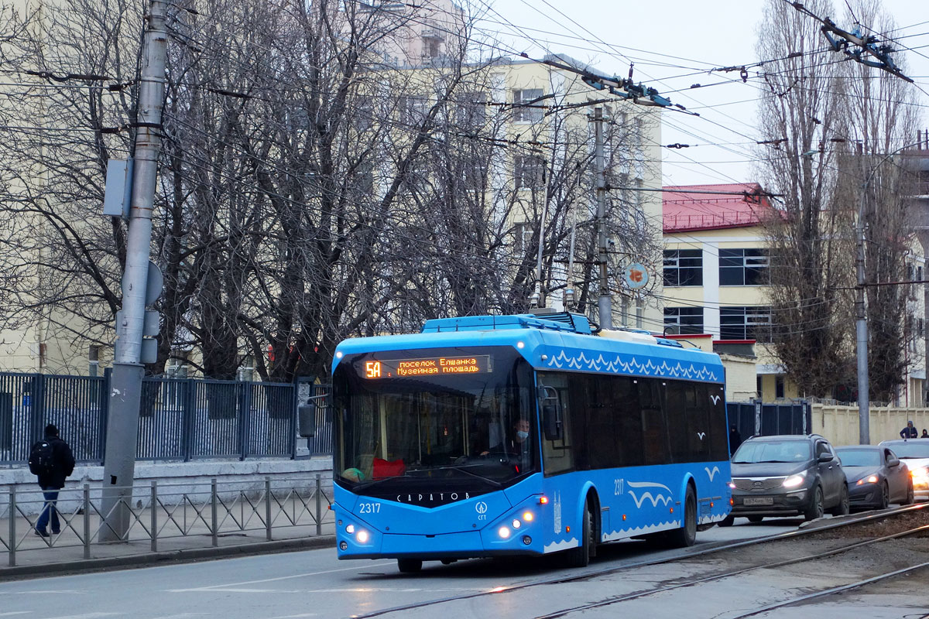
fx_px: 1909
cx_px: 464
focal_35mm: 74
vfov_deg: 18.4
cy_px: 310
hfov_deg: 27.3
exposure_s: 1/80
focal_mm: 27.54
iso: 250
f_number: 4
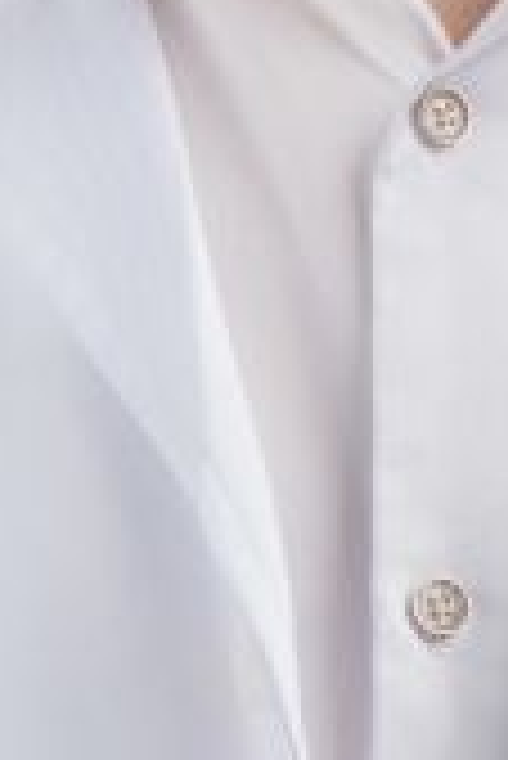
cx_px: 468
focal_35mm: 1002
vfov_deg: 2.1
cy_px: 166
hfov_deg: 1.4
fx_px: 21164
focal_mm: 137
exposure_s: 1/160
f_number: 11
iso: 100
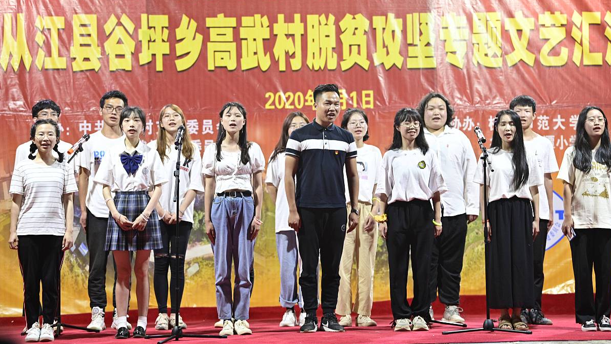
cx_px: 307
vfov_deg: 10.4
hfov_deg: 18.5
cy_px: 144
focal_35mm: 116
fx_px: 1879
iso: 1250
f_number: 2.8
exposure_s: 1/125
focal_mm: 110
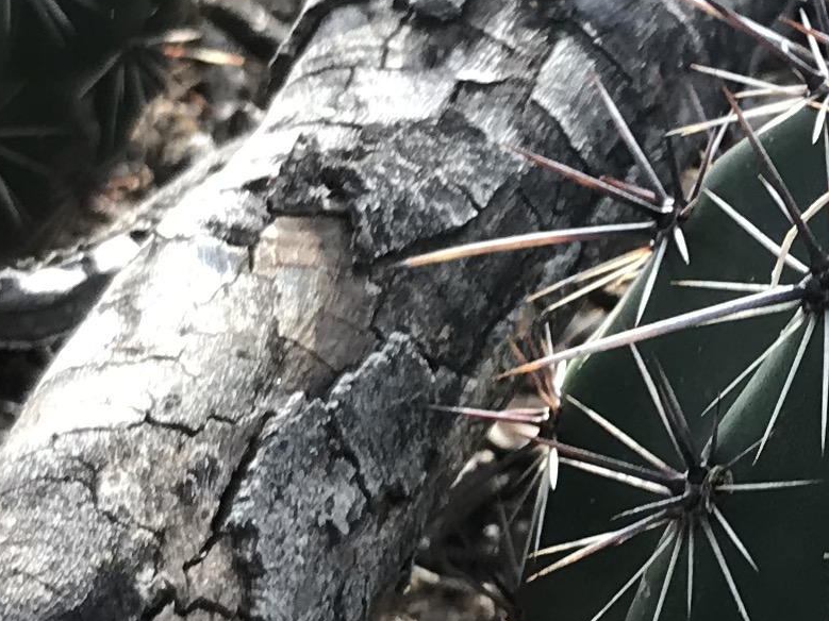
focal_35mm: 145
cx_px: 923
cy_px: 538
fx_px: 3472
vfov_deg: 10.2
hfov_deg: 13.3
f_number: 1.8
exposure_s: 1/124
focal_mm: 3.99
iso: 20
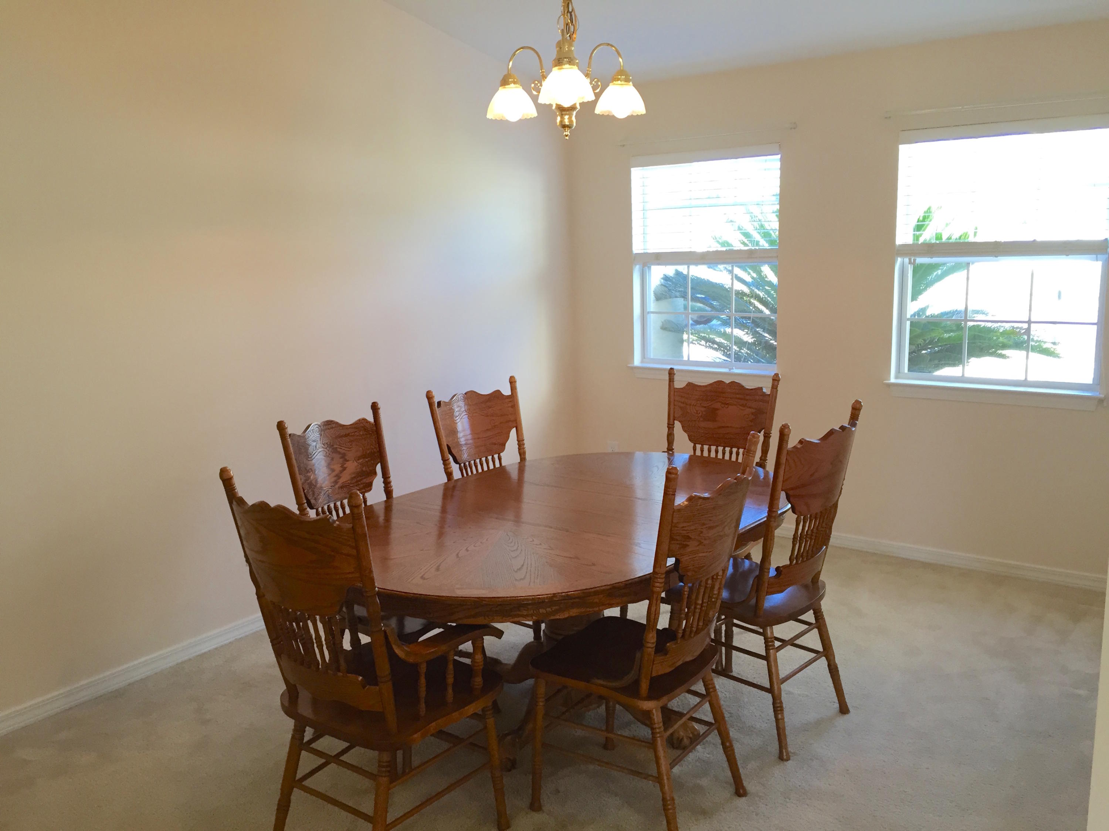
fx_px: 929
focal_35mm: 29
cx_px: 554
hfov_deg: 61.7
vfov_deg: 48.2
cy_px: 416
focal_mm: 4.15
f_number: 2.2
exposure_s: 1/30
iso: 40
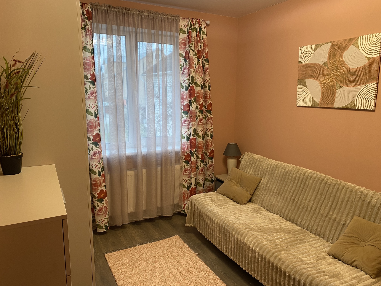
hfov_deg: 67.3
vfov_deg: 53.1
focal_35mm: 26
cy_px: 143
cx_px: 190
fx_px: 286
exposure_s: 1/50
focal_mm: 4.25
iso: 100
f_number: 1.8
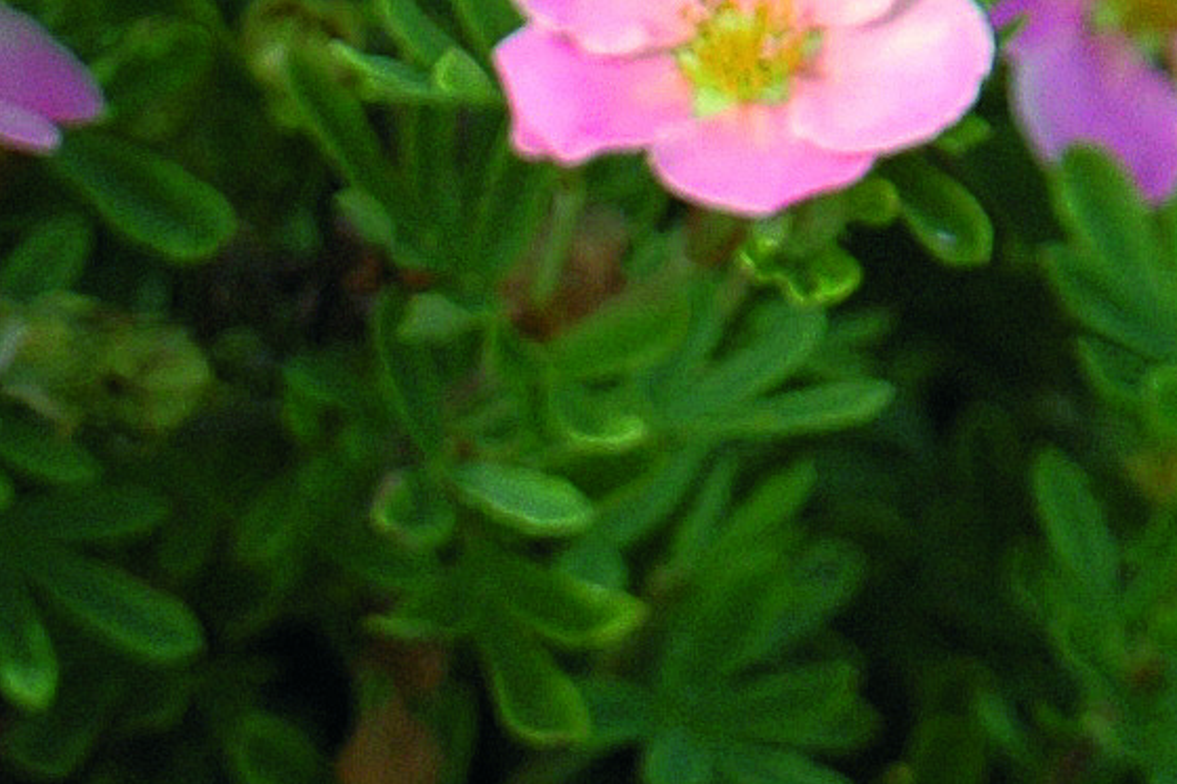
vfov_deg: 2.4
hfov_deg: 3.6
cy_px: 1982
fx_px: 18433
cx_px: -1129
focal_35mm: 564
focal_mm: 70
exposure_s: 1/250
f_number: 8
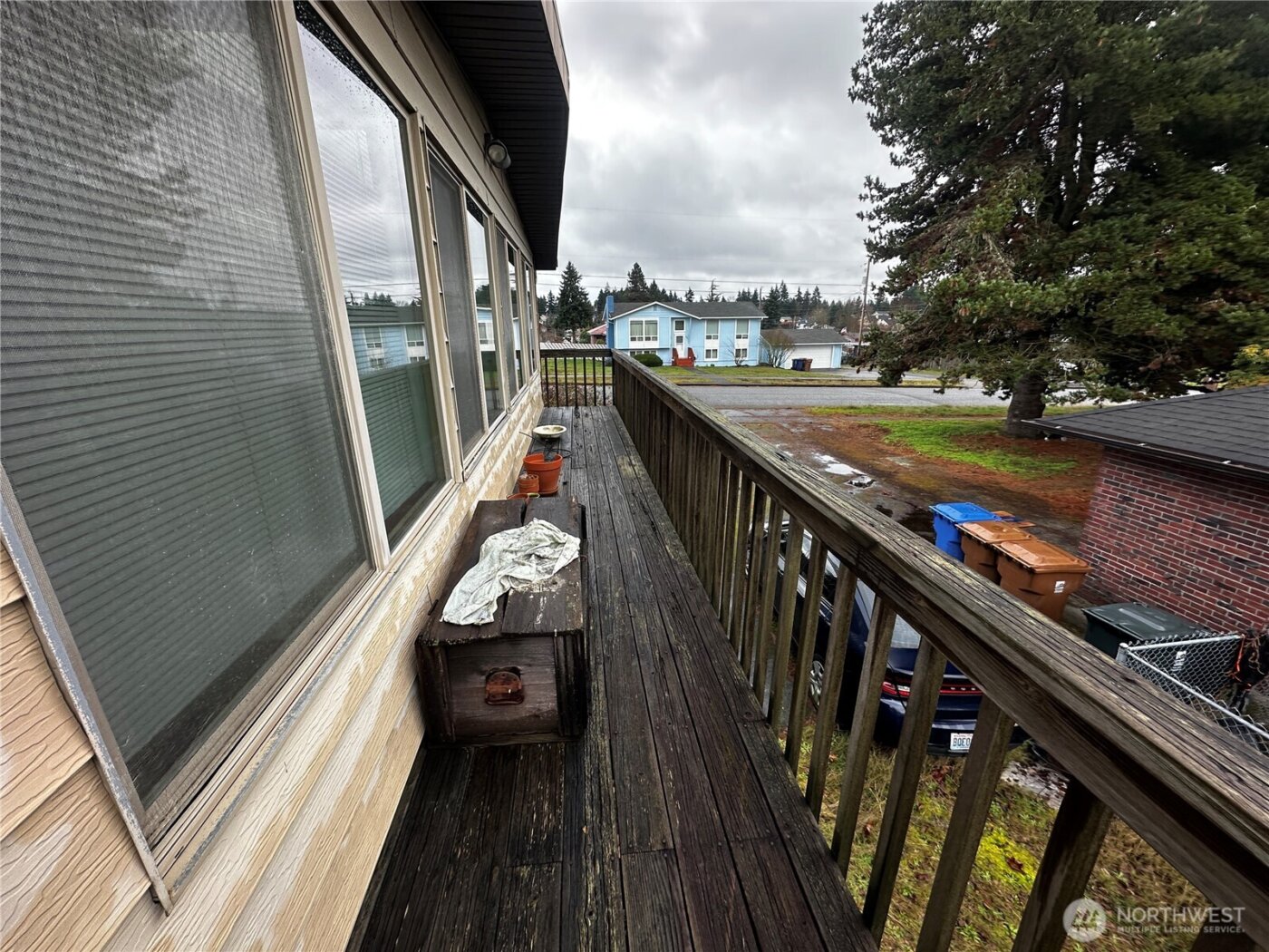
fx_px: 513
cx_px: 634
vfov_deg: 85.7
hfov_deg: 102.1
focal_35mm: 14
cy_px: 476
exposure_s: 1/212
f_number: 2.2
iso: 40
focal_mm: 2.22
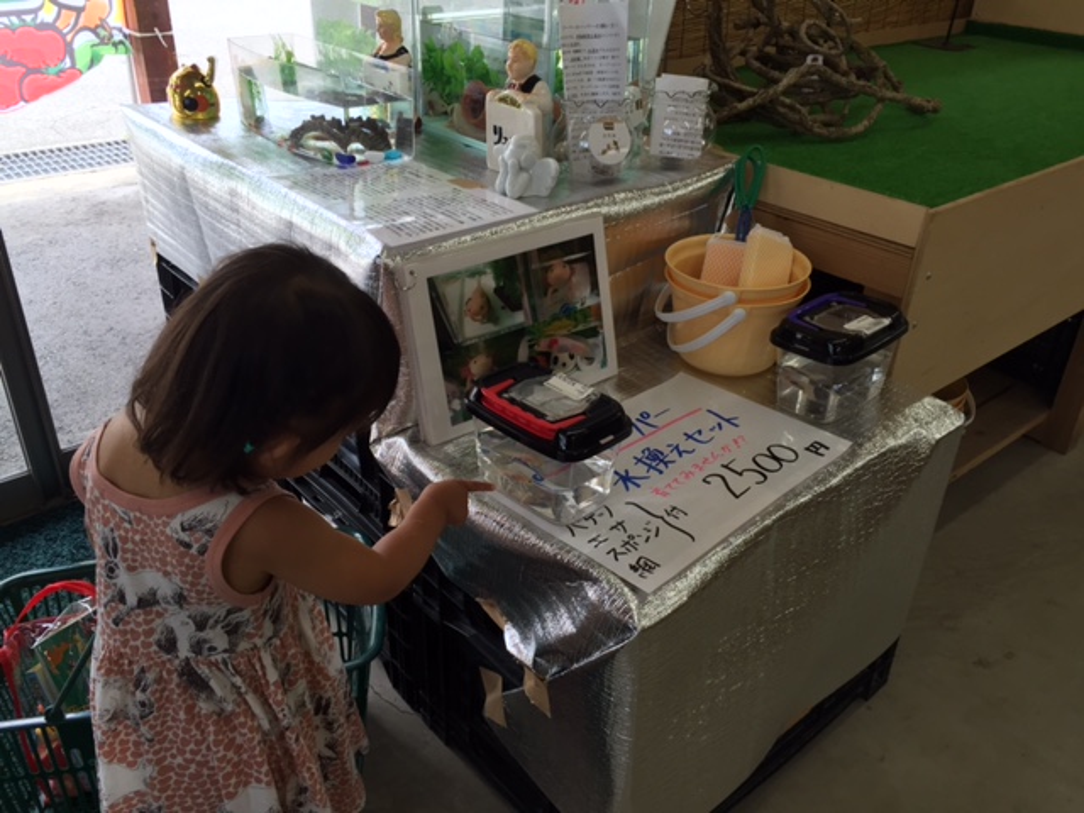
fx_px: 908
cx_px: 542
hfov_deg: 61.7
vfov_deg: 48.2
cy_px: 406
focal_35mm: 29
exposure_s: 1/120
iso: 50
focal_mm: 4.15
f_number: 2.2
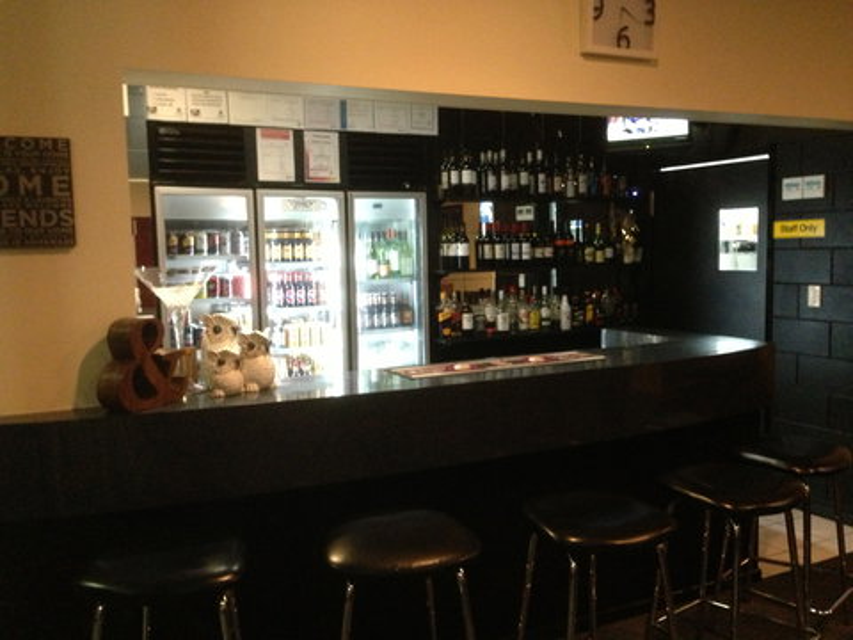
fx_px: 813
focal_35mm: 33
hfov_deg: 55.4
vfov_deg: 42.9
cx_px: 426
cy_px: 320
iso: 800
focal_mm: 4.13
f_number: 2.4
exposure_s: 1/15
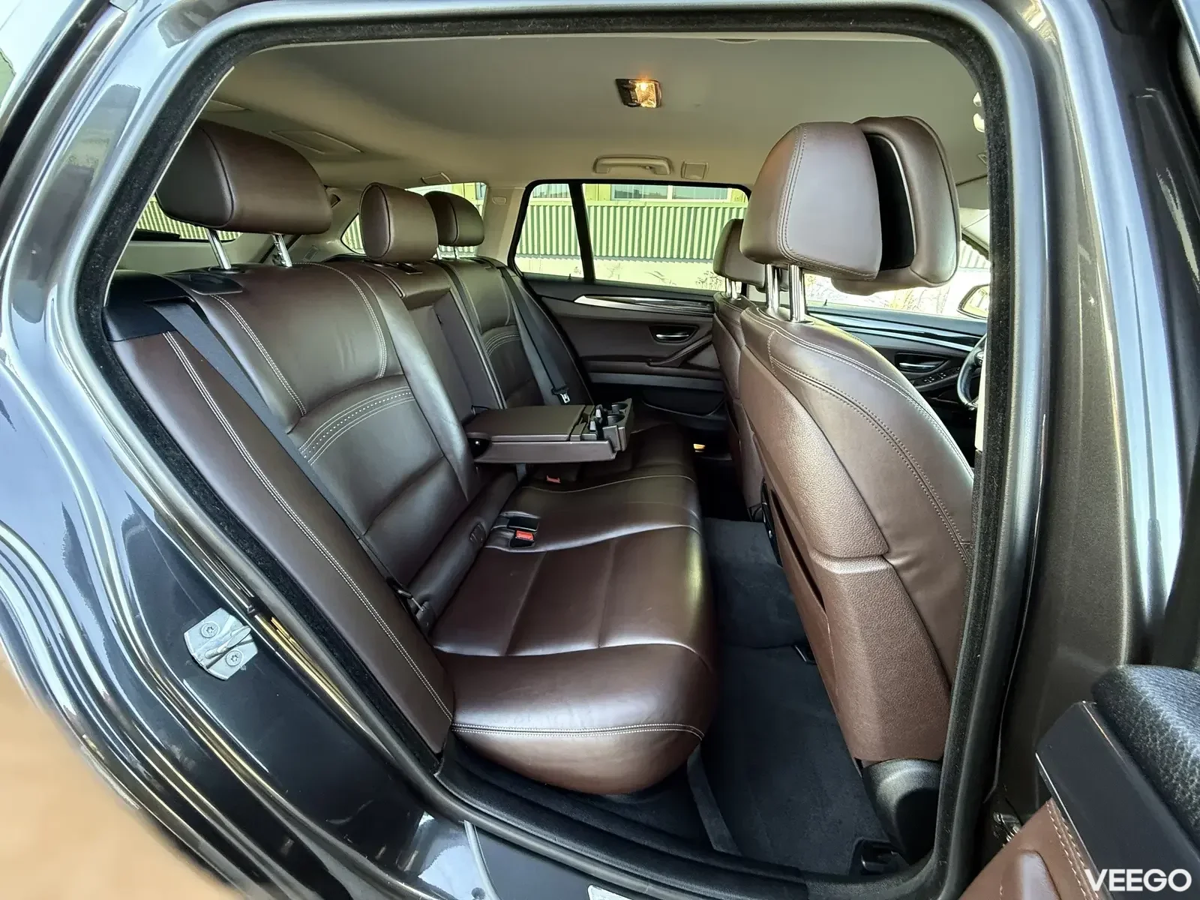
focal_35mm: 14
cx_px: 600
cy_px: 450
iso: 500
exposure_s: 1/60
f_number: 2.2
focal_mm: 2.22
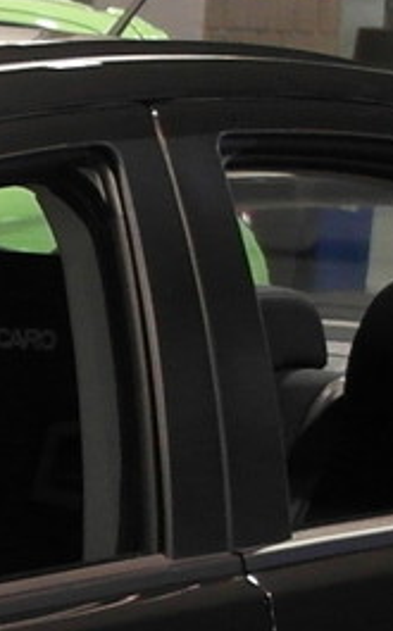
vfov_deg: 7.2
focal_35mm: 289
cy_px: 844
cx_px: -881
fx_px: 4966
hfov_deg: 4.3
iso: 400
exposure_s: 1/20
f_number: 3.5
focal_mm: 20
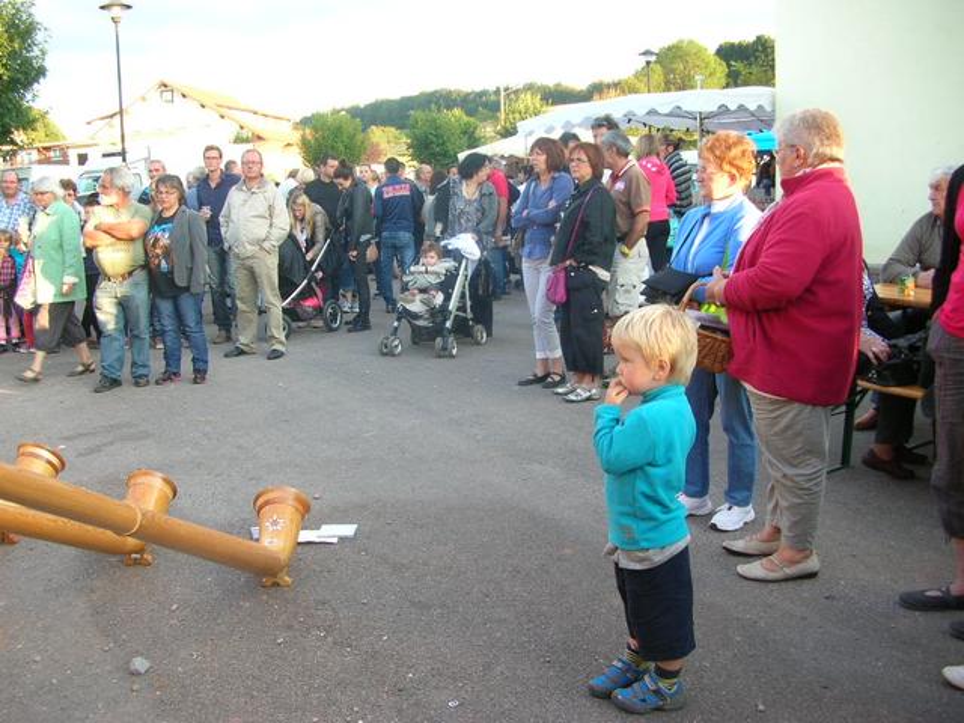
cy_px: 362
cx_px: 482
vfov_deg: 40.7
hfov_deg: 52.6
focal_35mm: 35
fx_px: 975
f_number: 2.8
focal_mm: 5.8
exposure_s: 1/45.5
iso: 50
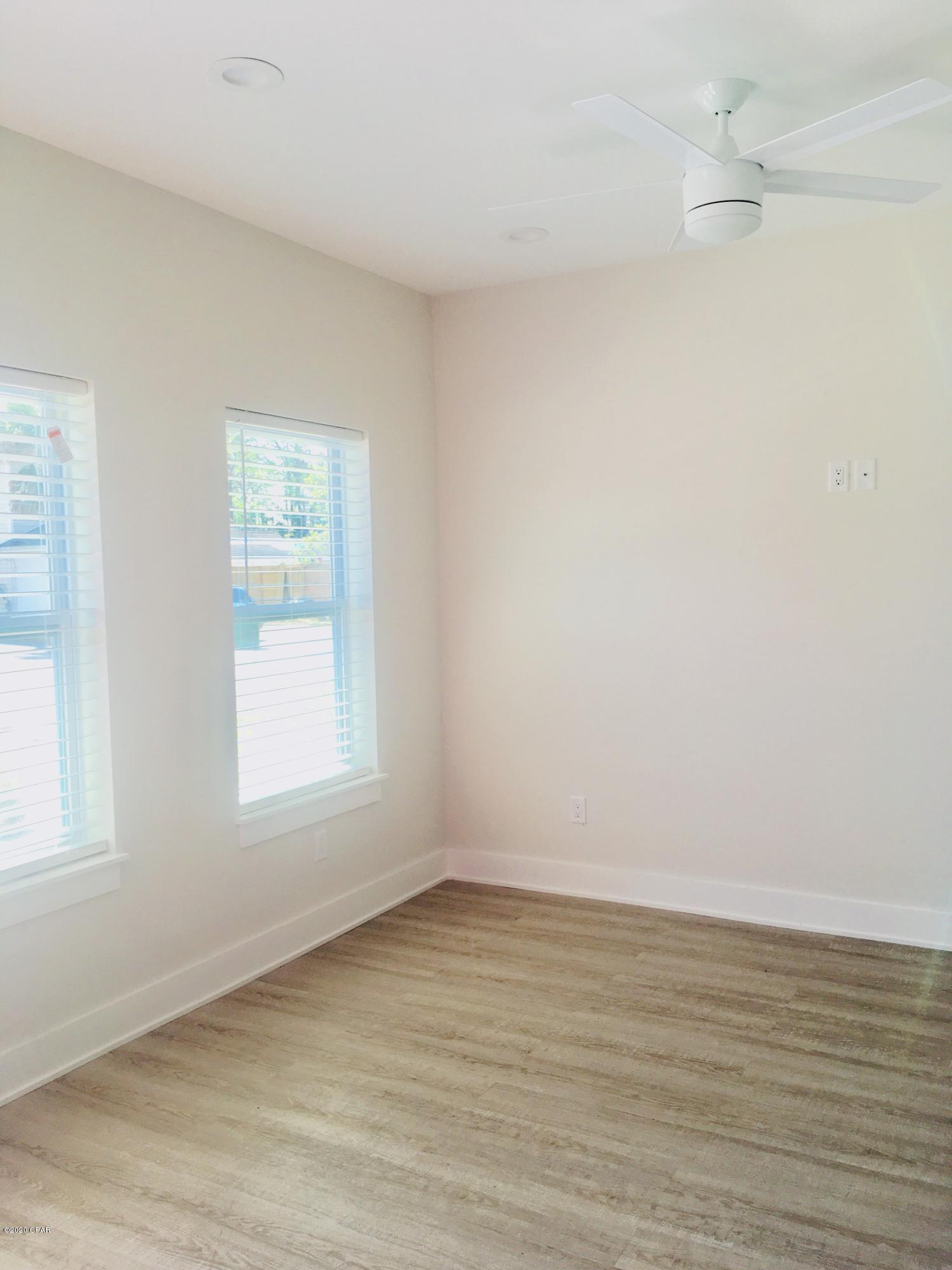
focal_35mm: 29
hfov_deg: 48.2
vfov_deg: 61.7
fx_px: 1063
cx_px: 476
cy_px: 635
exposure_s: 1/123
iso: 25
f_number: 2.2
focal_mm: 4.15
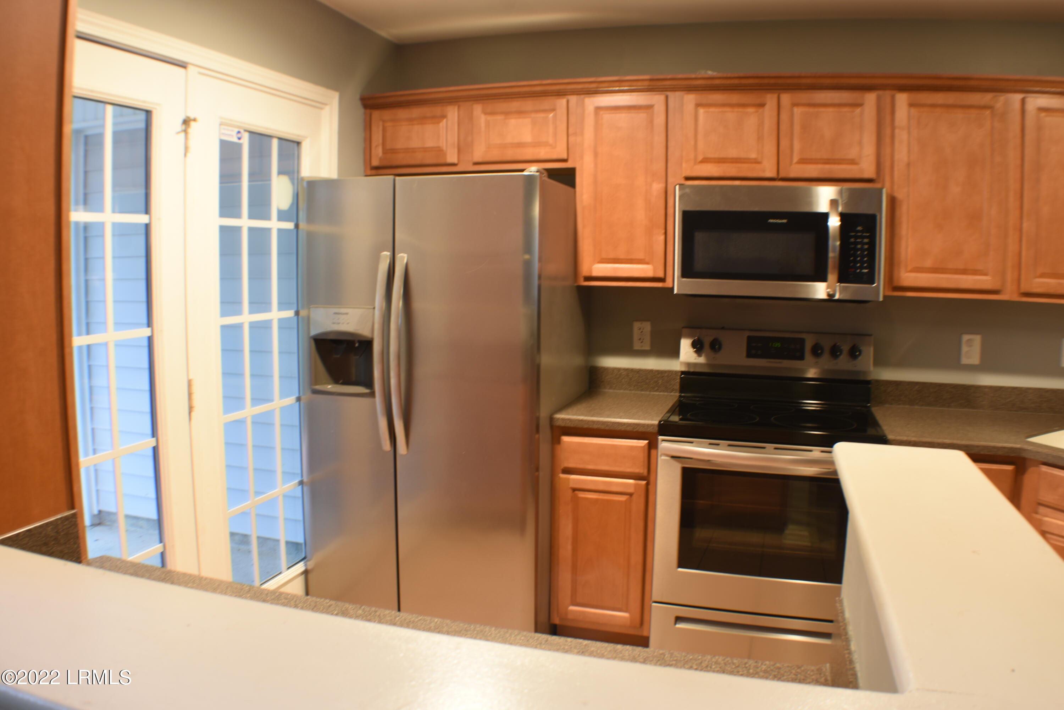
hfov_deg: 53.1
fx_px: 1064
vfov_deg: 36.9
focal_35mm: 36
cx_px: 532
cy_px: 355
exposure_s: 1/1.3
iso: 100
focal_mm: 24
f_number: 7.1
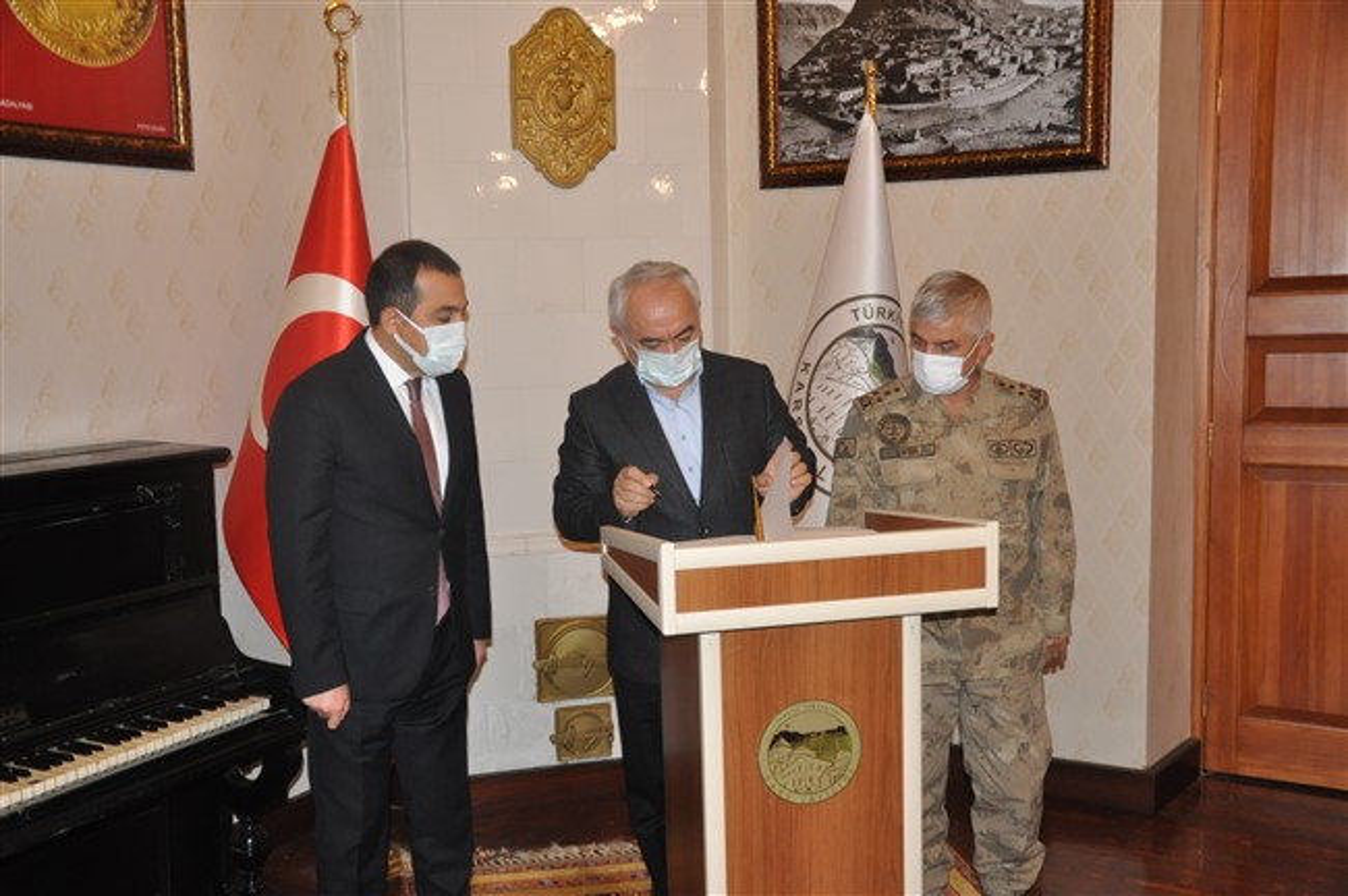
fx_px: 1347
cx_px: 674
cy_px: 448
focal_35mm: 36
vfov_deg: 36.8
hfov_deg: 53.2
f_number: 4.5
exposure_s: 1/60
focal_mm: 24
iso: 1250
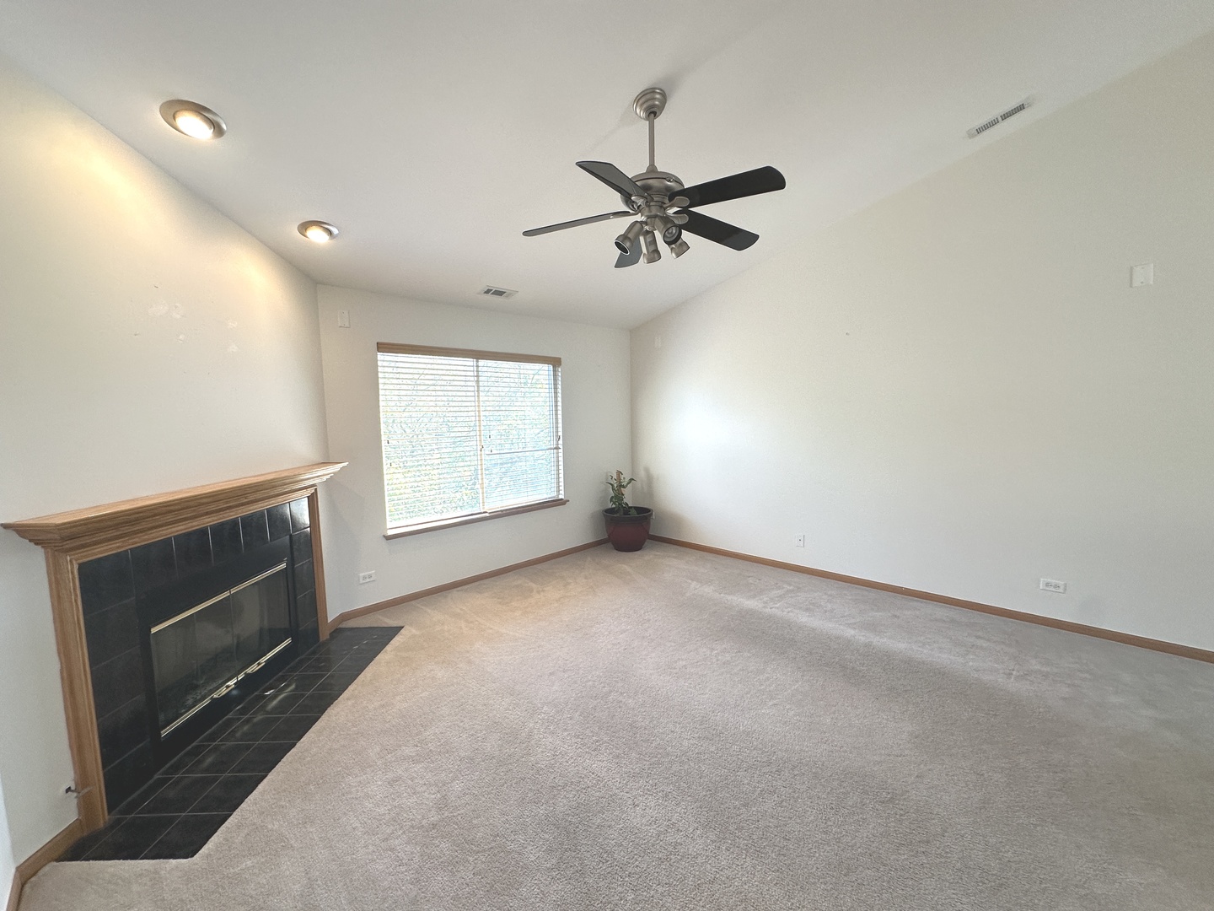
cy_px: 456
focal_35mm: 14
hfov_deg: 102.1
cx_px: 607
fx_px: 491
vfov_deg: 85.7
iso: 125
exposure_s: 1/120
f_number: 2.2
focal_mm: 2.22
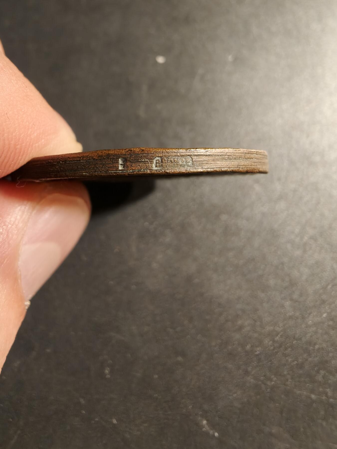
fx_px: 299
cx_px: 168
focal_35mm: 23
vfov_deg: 73.9
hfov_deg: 58.9
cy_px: 224
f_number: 2
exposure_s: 1/100
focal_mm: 2.32
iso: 250
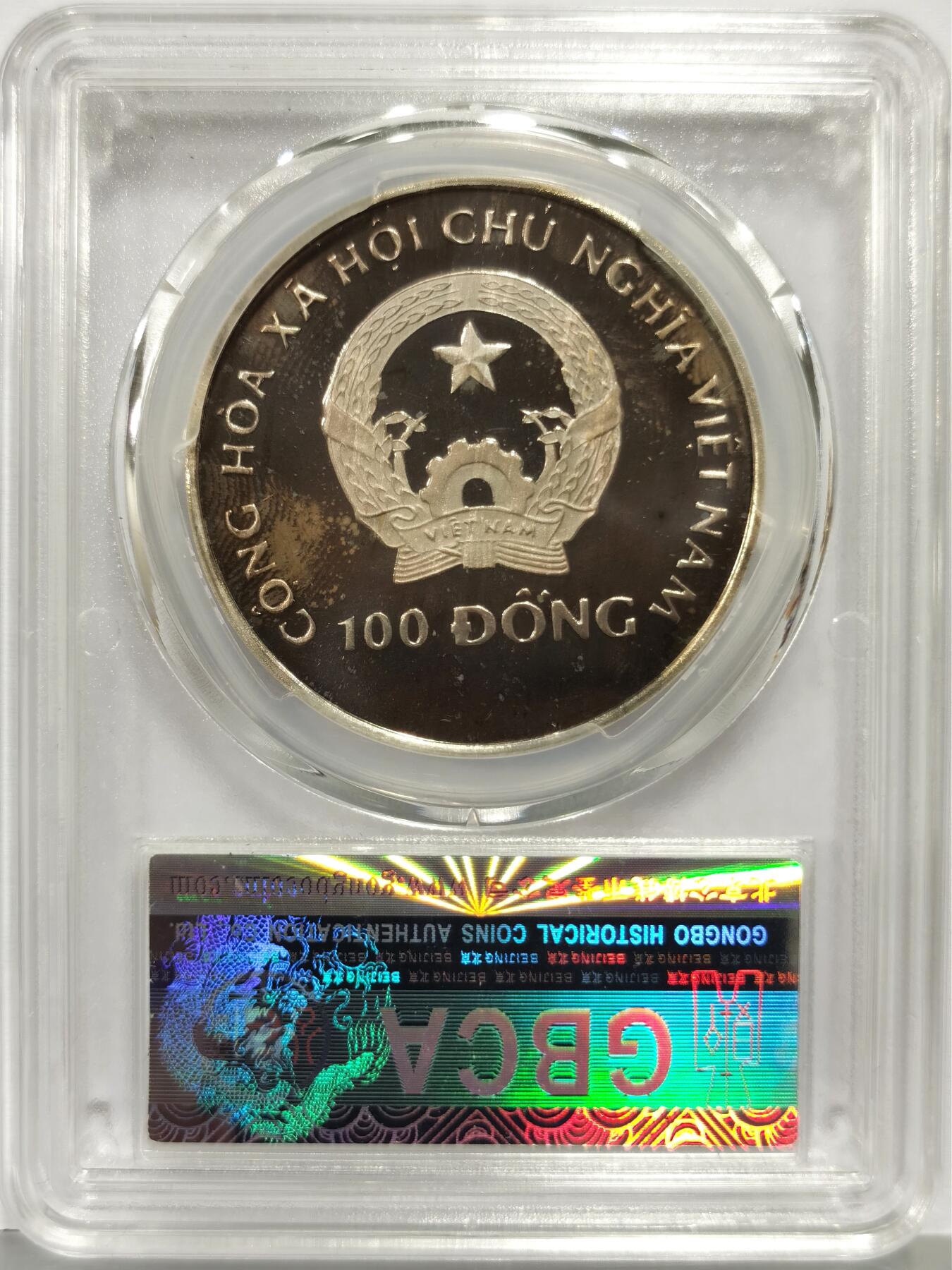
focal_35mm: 54
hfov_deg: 27.0
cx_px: 476
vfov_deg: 35.5
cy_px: 635
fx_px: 1980
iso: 100
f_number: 16
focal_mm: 5.56
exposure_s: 1/100
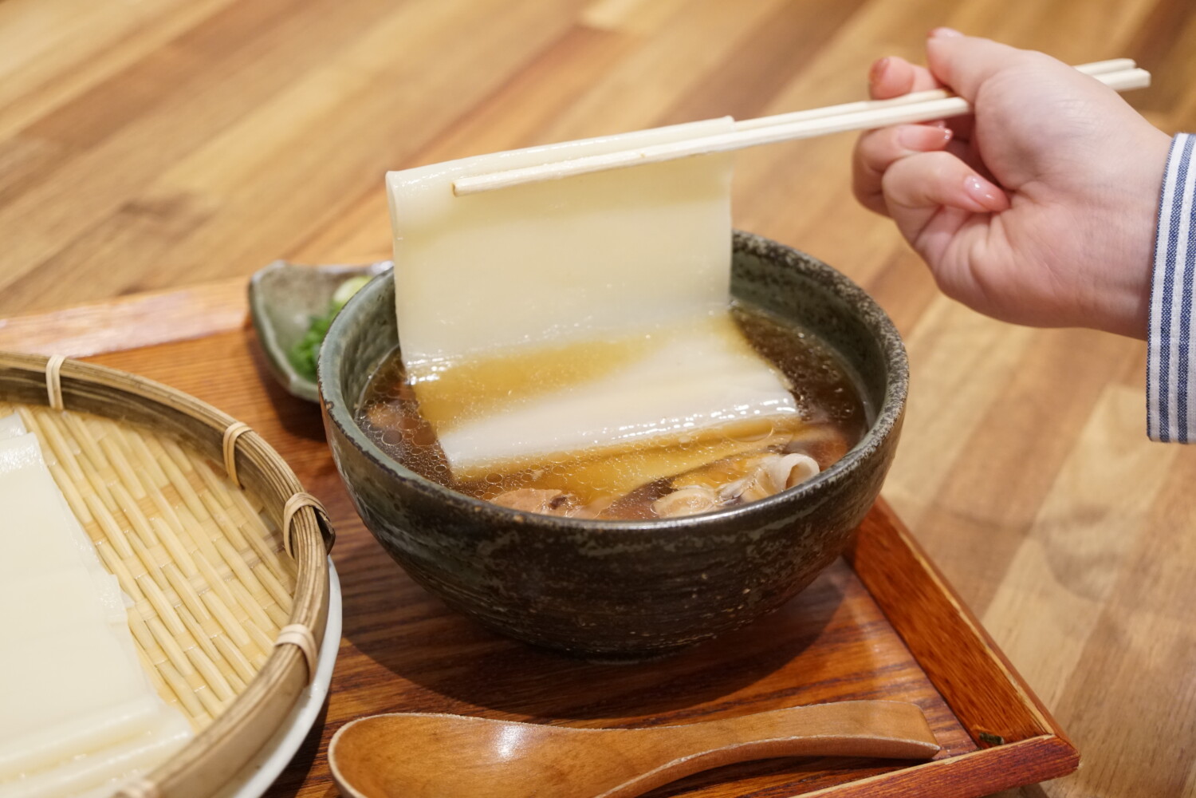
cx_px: 598
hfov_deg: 30.5
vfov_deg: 20.6
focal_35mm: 66
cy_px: 399
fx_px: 2192
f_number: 4
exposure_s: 1/80
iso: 1600
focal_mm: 44
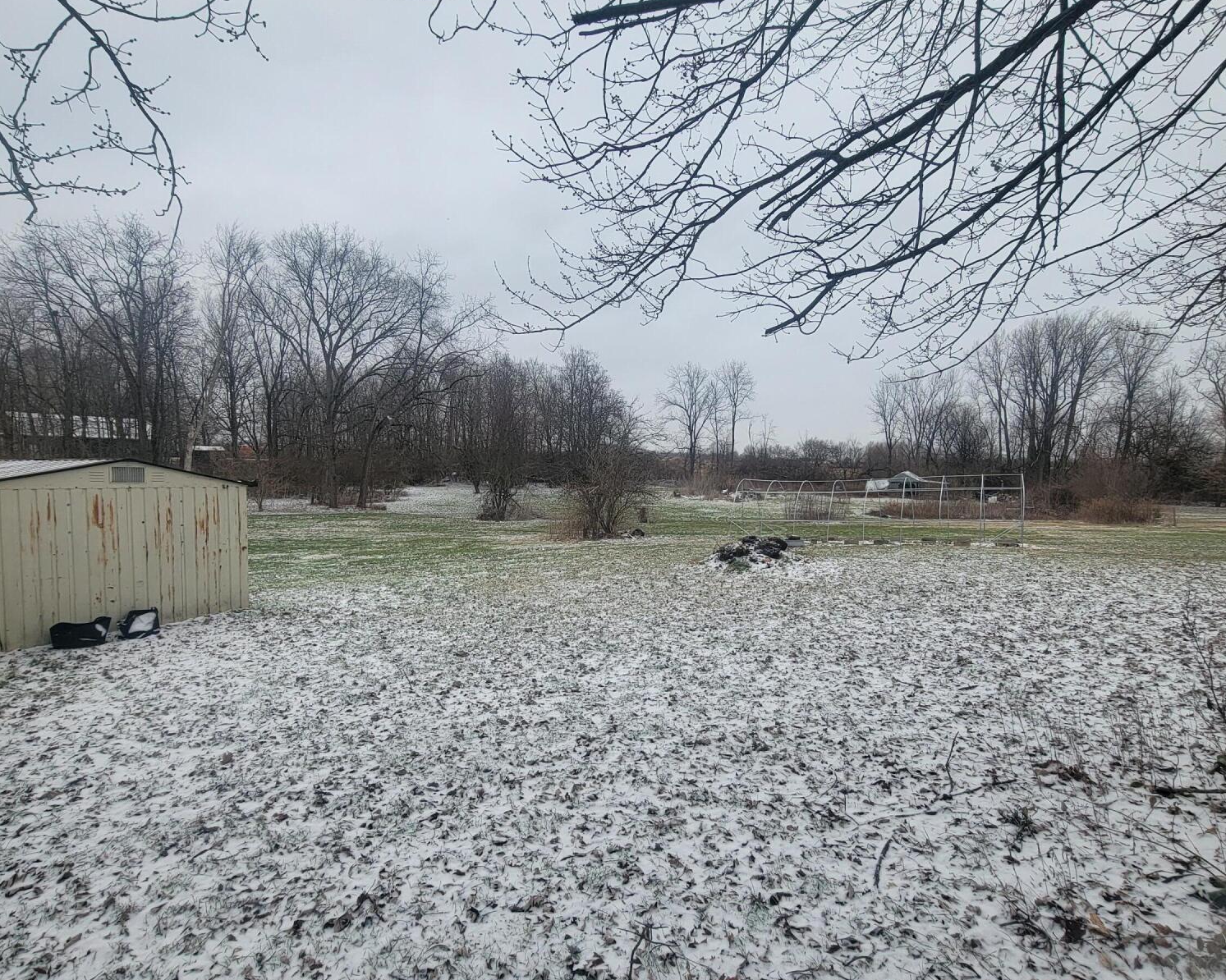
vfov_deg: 76.9
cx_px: 614
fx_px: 617
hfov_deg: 89.6
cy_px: 513
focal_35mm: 17
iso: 50
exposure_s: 1/616
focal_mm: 2.2
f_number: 2.2
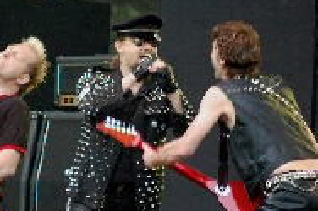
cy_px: 83
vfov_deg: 2.1
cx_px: 108
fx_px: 5904
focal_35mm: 669
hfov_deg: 3.1
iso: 800
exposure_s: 1/40
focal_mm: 210
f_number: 5.6
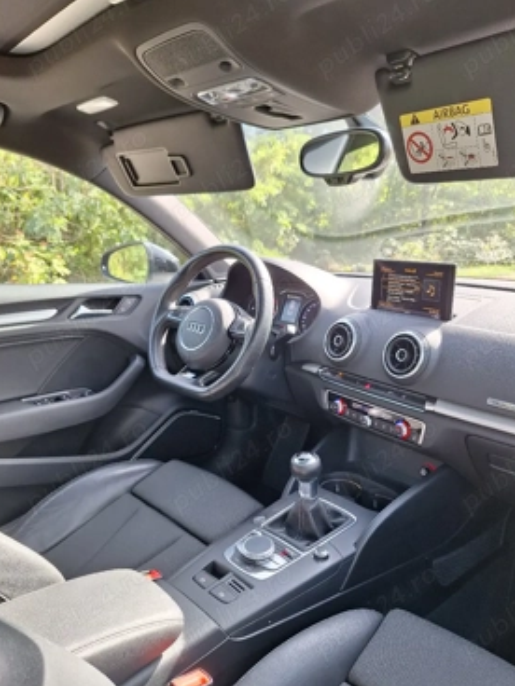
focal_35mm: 25
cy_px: 343
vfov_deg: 69.4
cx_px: 269
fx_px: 496
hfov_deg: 54.9
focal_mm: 5.54
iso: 40
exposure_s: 1/143
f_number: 1.8
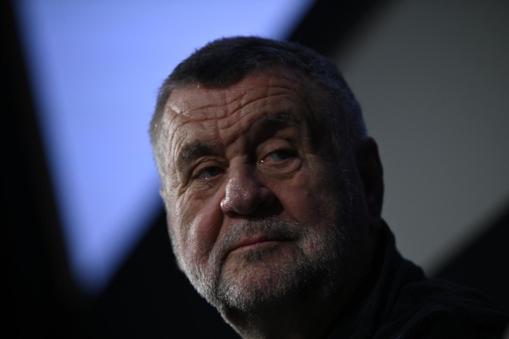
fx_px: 2826
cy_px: 170
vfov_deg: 6.9
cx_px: 254
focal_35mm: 200
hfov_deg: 10.3
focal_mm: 200
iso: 2500
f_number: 3.2
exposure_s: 1/125
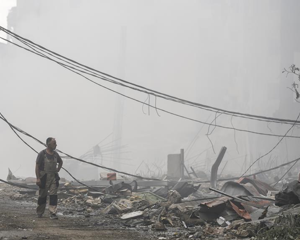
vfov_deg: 9.2
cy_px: 123
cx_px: 94
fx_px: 1492
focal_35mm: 168
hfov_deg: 11.5
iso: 100
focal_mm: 125
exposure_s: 1/125
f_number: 3.5
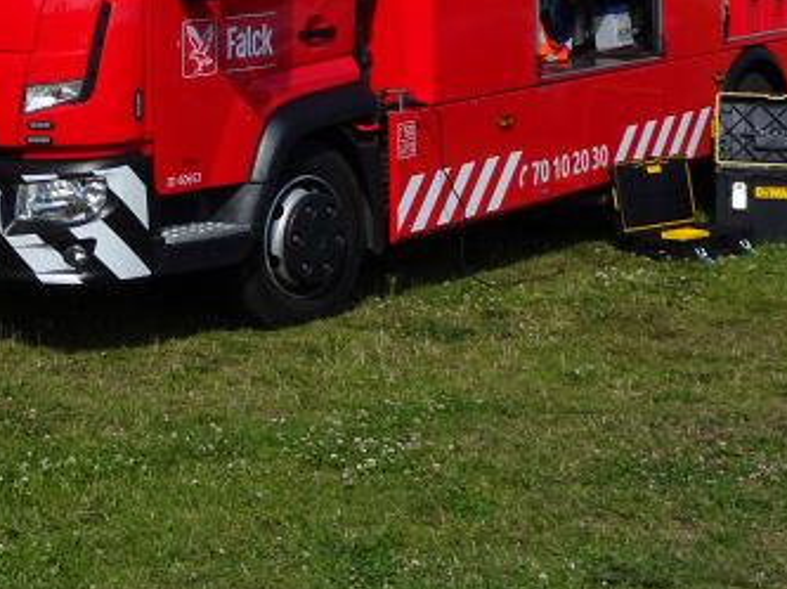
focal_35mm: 89
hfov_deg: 21.6
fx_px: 2021
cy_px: -17
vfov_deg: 16.2
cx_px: 87
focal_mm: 6.37
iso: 80
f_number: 4
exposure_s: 1/1000
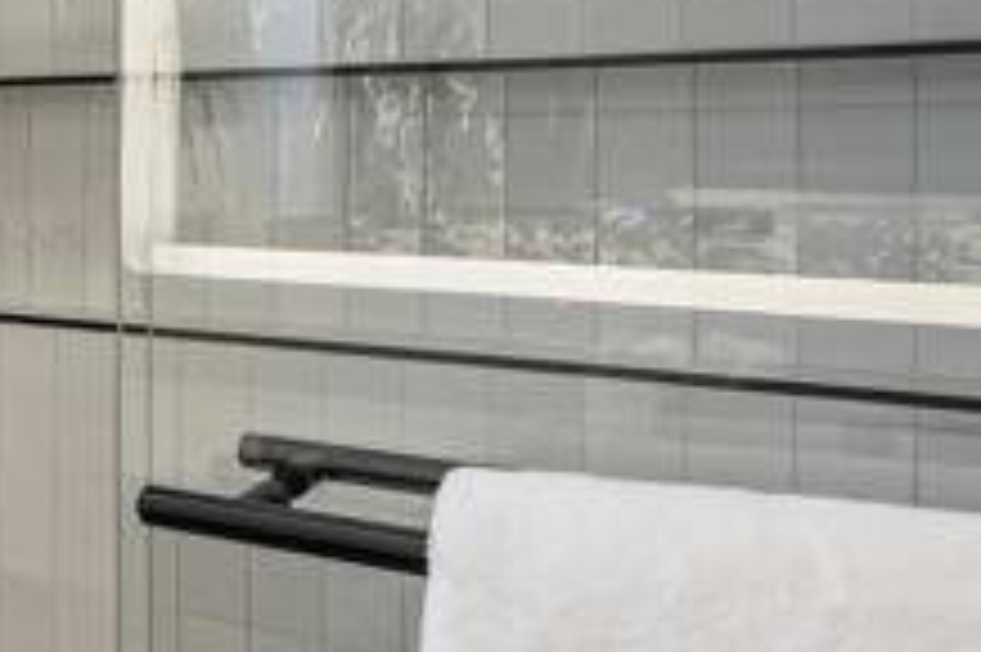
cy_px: 137
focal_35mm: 47
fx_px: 1280
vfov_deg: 28.1
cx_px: -315
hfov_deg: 31.5
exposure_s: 1/2.5
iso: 100
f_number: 8
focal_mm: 16
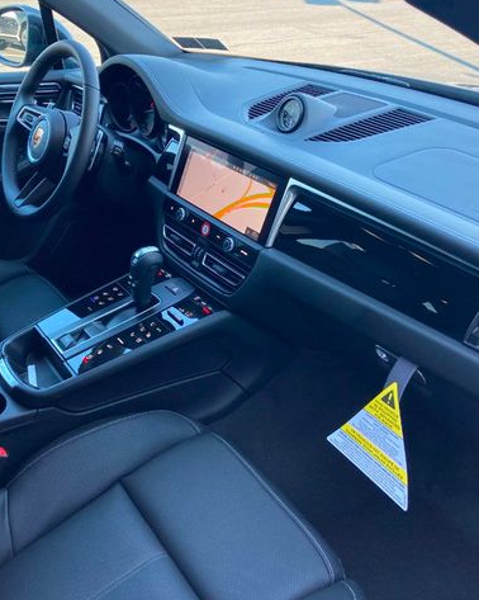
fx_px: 656
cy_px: 297
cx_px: 171
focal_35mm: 37
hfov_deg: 39.8
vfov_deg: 49.1
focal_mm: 3.99
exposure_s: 1/121
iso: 25
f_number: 1.8
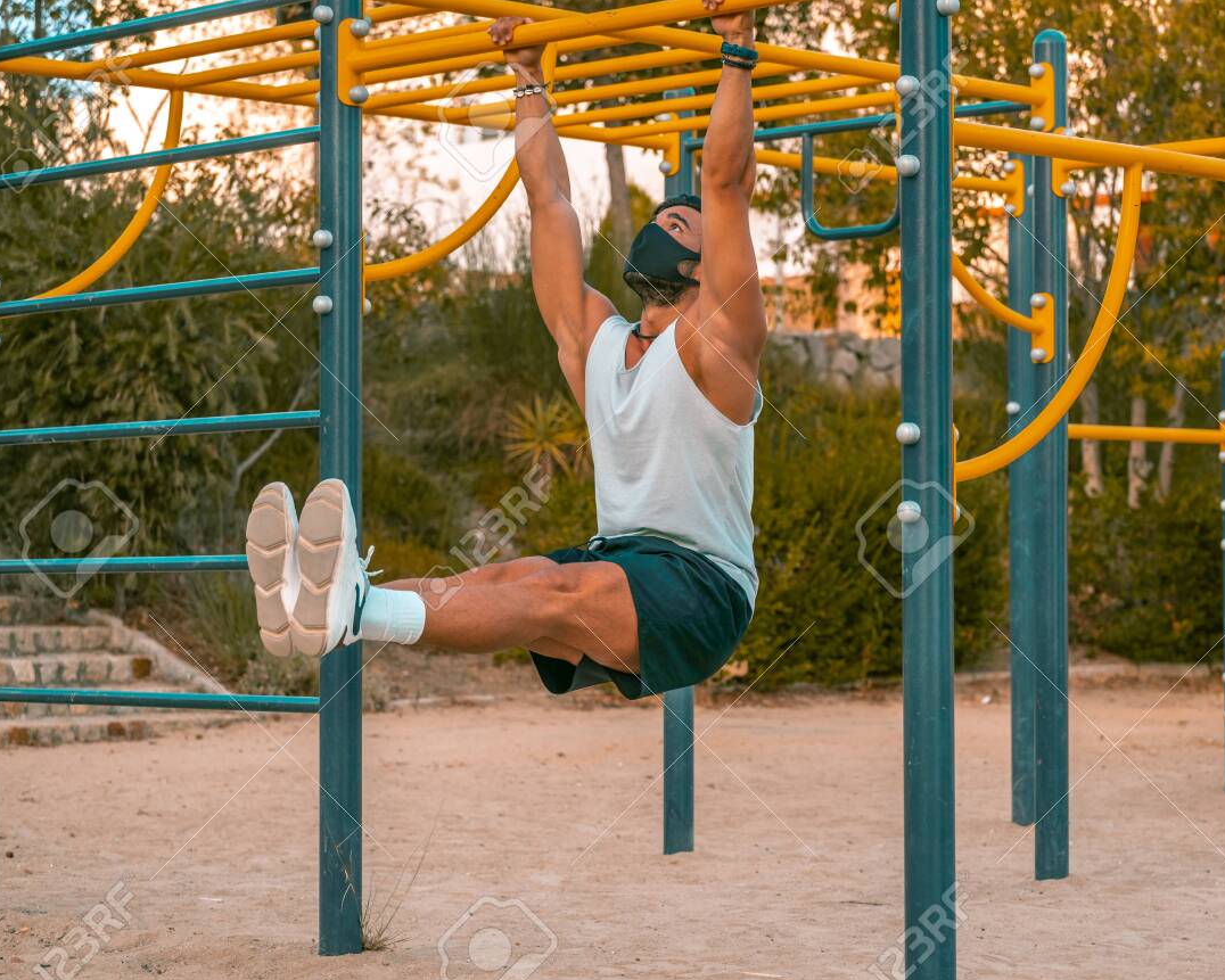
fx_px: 3082
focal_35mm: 85
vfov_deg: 18.1
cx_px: 697
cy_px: 492
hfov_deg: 22.5
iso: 160
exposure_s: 1/320
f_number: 2.8
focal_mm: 50
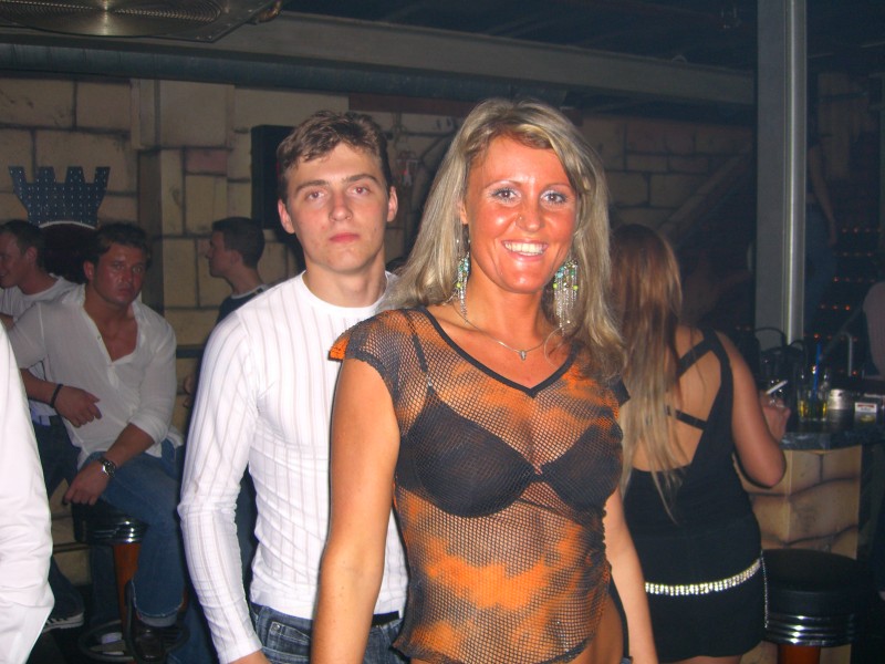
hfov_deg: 49.0
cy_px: 332
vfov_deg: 37.7
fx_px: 972
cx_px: 442
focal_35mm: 38
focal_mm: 7.9
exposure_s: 1/60
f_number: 2.8
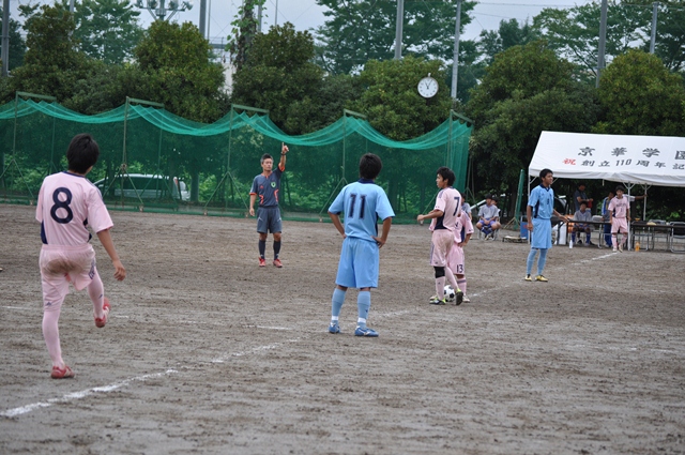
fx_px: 2622
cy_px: 228
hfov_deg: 14.9
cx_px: 342
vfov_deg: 9.9
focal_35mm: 138
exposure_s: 1/1250
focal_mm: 92
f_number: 5
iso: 400
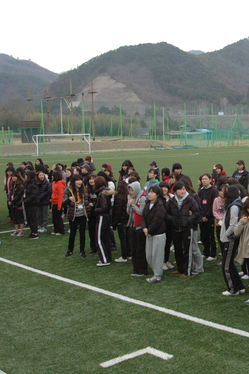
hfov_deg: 23.7
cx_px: 239
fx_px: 570
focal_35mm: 55
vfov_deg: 36.2
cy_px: 186
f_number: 9
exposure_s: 1/320
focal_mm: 24
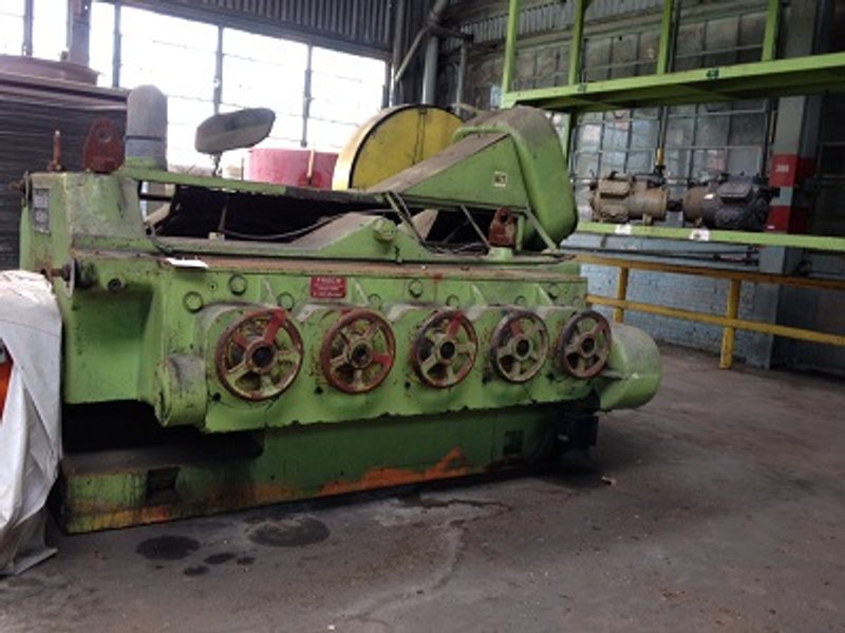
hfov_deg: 52.6
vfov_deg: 40.7
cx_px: 422
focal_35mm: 35
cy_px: 316
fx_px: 854
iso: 64
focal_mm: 4.28
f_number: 2.4
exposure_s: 1/20
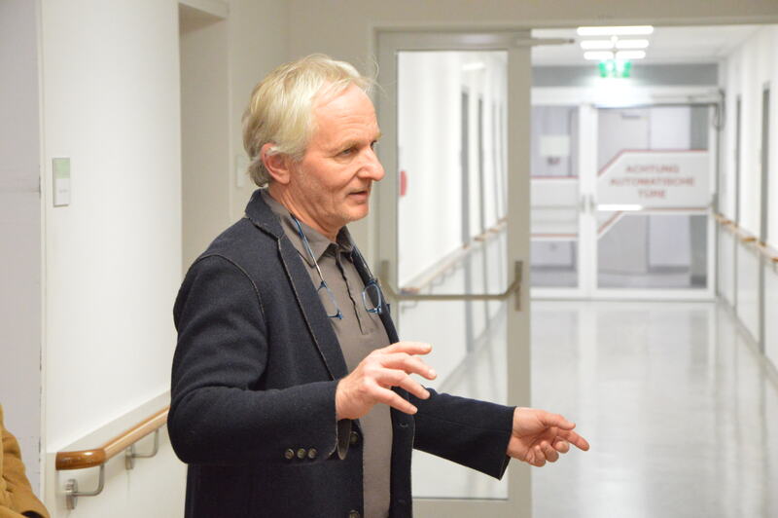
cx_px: 389
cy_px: 259
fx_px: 2429
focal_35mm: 112
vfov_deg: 12.2
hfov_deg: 18.2
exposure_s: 1/100
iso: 6400
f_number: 5.3
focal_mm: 75
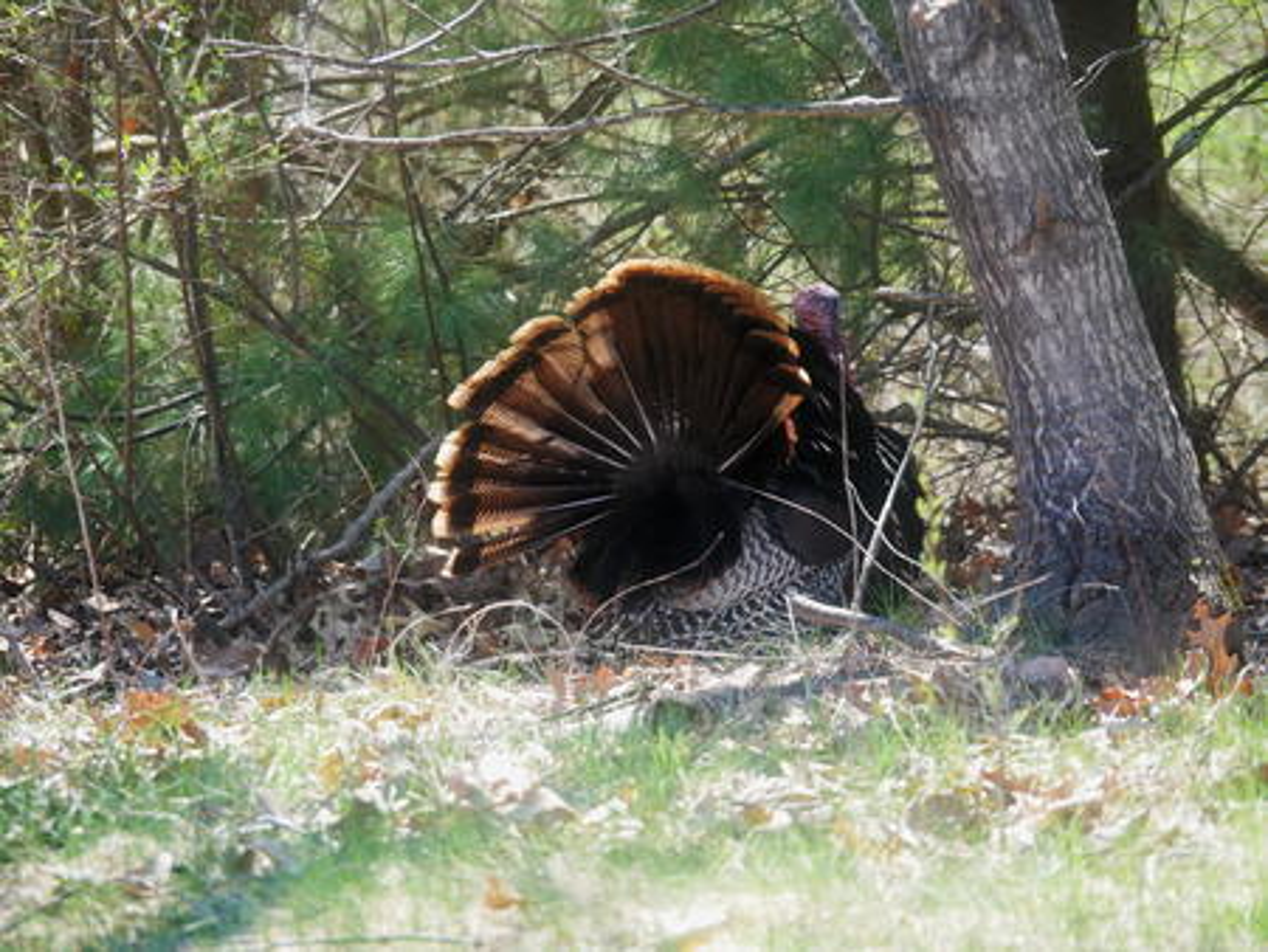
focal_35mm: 300
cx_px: 634
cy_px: 476
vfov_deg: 5.0
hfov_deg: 6.6
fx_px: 10995
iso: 640
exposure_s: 1/320
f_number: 5.6
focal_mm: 150
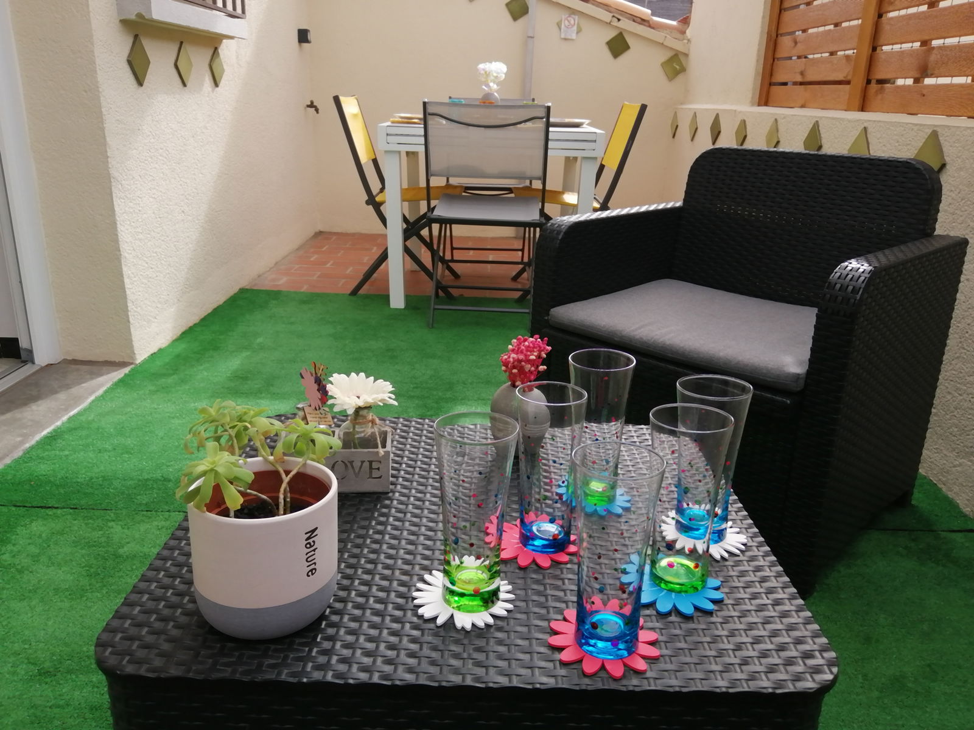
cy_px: 365
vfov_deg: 53.1
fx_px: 732
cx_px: 487
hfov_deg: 67.3
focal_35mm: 26
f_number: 1.8
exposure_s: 1/662
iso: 50
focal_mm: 3.6
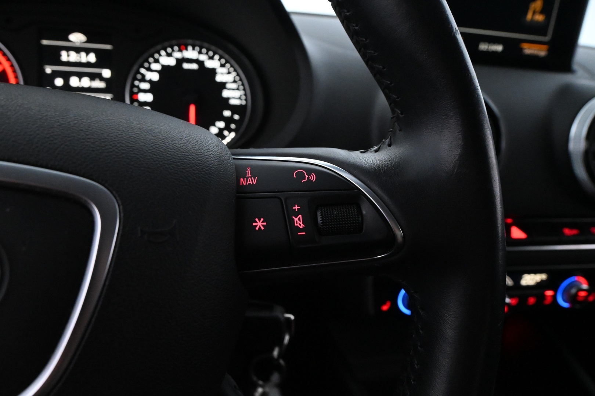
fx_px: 446
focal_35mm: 27
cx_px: 298
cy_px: 198
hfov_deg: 67.4
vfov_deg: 47.9
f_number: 6.3
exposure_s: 1/30
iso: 6400
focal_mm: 18
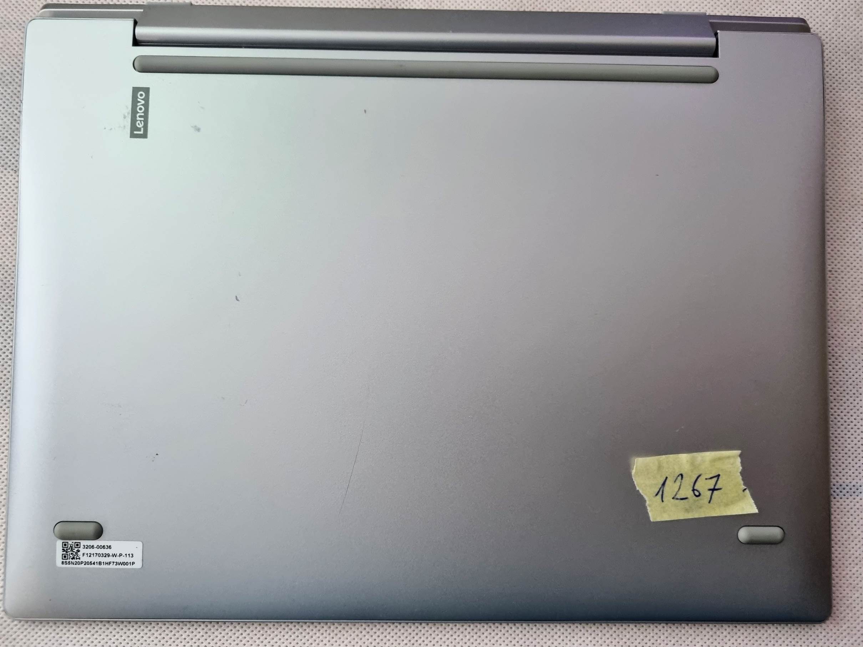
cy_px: 324
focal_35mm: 26
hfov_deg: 67.3
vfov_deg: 53.1
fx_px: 648
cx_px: 432
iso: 400
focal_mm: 5.4
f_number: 1.8
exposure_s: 1/50
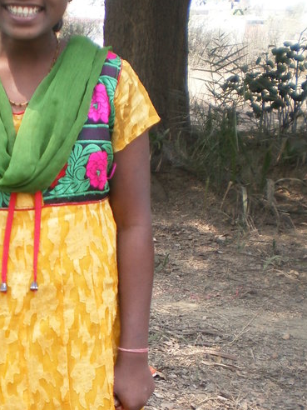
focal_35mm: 75
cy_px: 286
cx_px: 23
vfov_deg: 25.8
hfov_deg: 19.2
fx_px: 887
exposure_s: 1/100
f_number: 3.1
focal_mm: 6.3
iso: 100
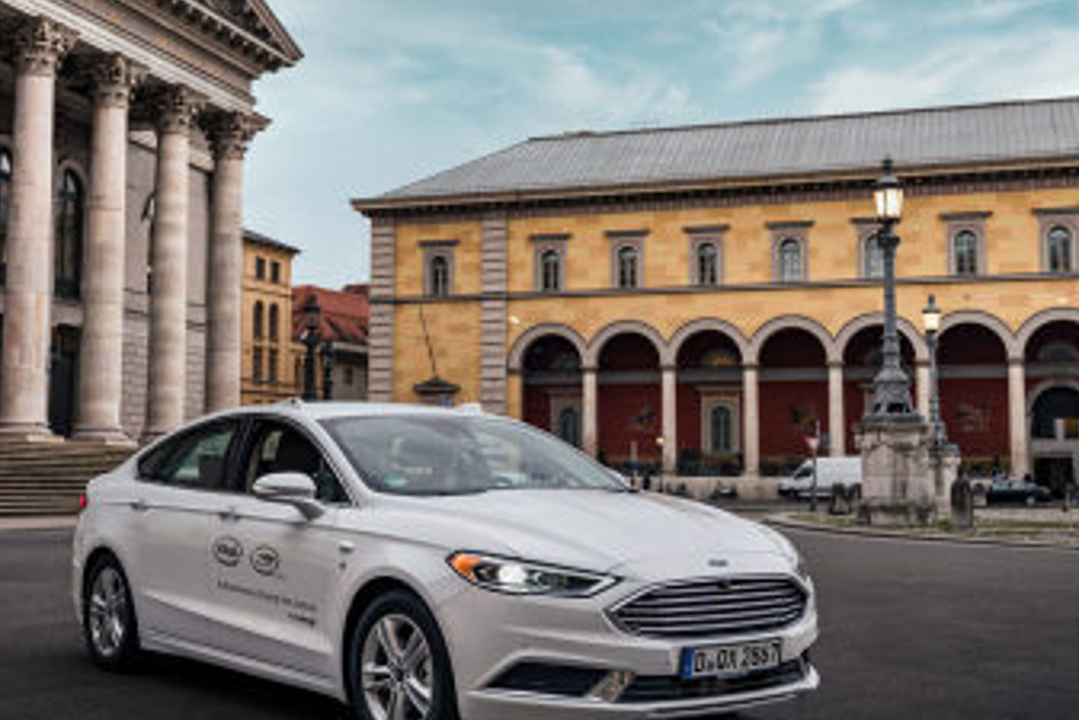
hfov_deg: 41.7
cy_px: 262
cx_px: 435
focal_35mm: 47
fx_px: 1409
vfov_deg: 28.6
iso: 160
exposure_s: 1/125
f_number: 4.5
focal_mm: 33
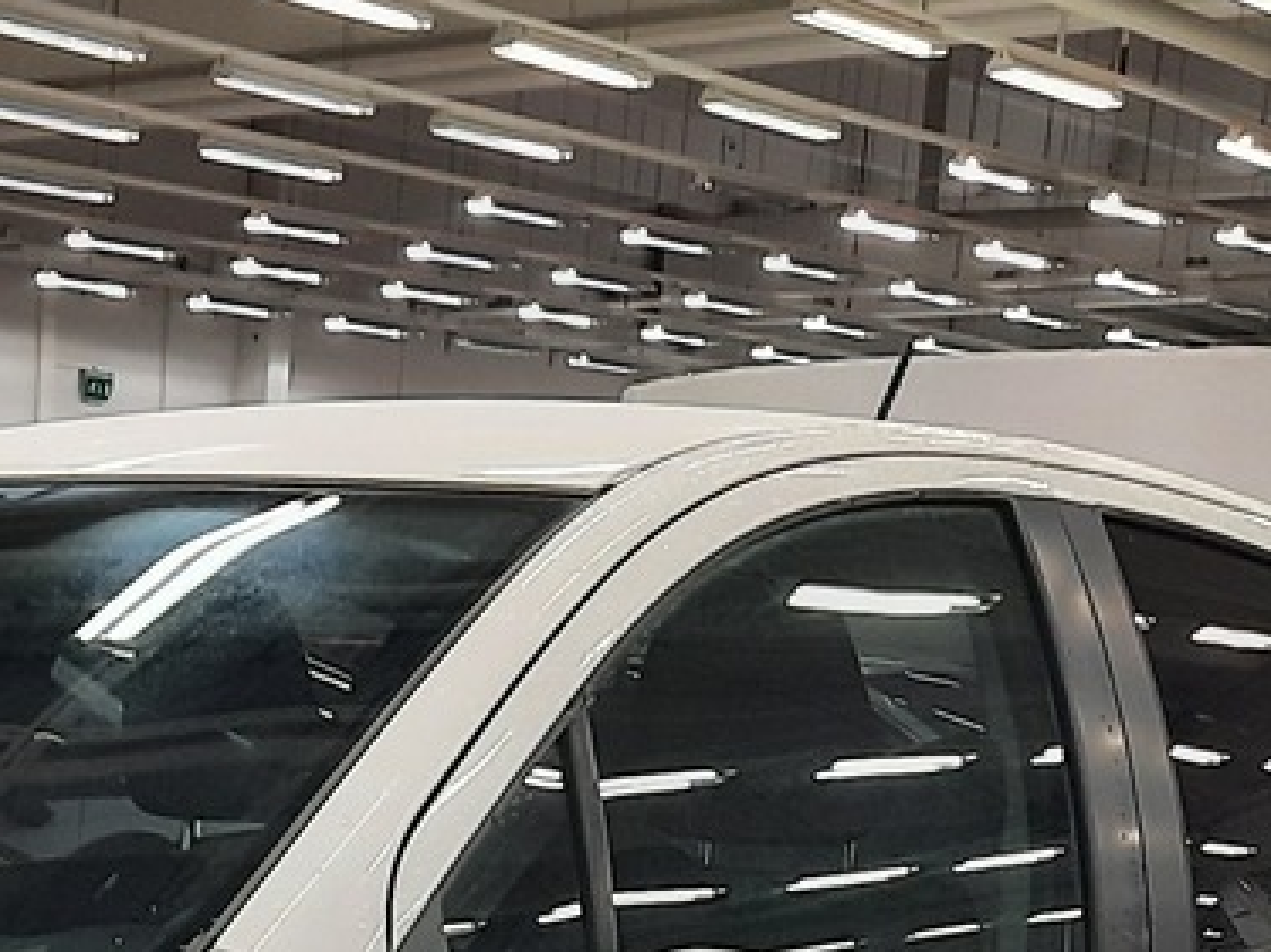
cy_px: 1541
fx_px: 3524
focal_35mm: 96
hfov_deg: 19.5
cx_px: -166
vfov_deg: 14.1
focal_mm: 4.6
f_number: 2
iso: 64
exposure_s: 1/50
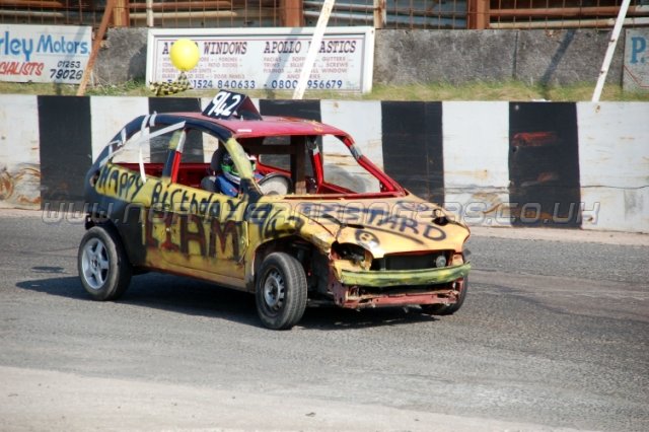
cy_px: 216
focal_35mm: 174
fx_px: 3135
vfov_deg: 7.9
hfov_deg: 11.8
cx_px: 324
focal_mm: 116
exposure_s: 1/1000
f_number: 6
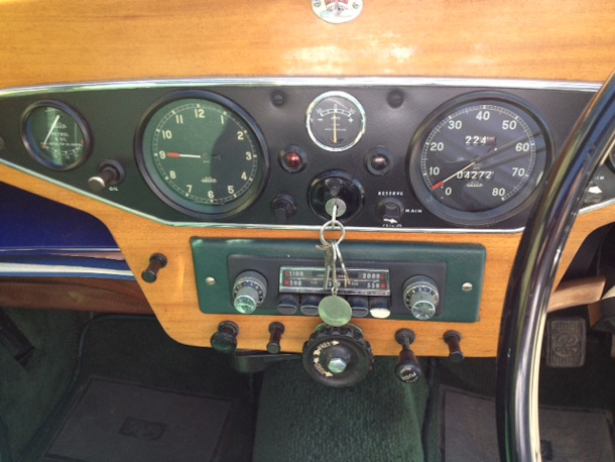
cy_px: 231
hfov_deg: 52.6
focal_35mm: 35
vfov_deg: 40.7
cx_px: 308
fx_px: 622
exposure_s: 1/120
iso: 64
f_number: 2.4
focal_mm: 4.28
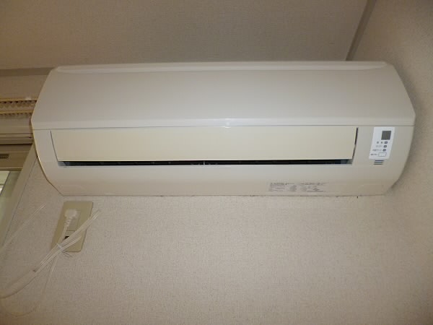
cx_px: 216
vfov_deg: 56.8
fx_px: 300
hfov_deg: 71.6
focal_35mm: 24
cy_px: 162
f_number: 2.5
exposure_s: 1/60
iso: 200
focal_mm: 4.3
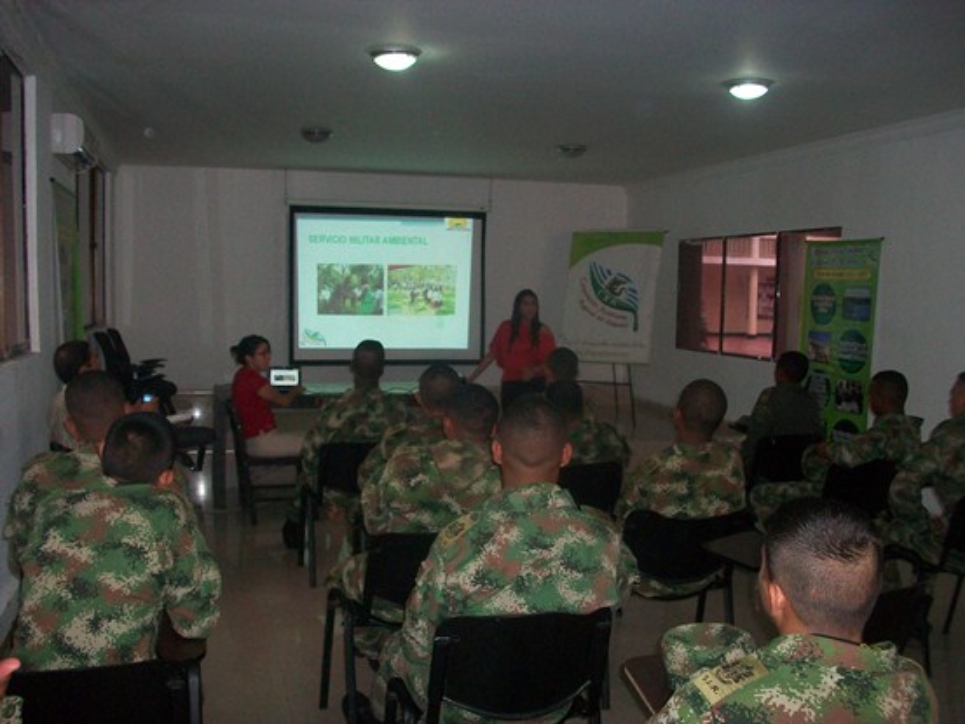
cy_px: 362
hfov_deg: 53.9
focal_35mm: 34
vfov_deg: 41.8
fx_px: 948
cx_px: 482
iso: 160
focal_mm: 5.7
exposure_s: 1/60
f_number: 2.8
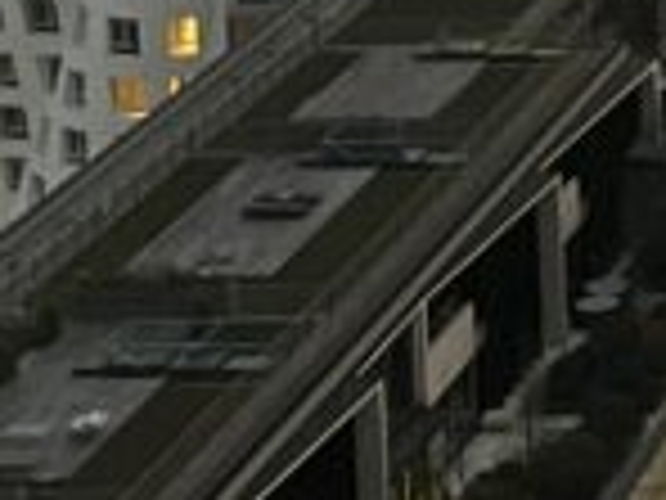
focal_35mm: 180
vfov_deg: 7.8
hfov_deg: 9.4
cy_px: -572
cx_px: 1764
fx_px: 3463
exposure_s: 1/50
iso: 500
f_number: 1.6
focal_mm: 5.1
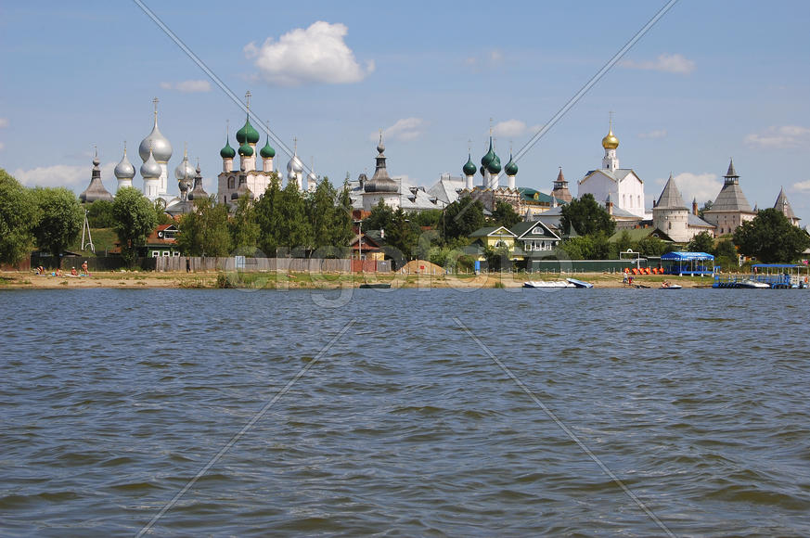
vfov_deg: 19.7
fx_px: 1551
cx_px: 405
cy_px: 269
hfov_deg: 29.3
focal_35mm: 69
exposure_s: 1/250
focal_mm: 46
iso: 200
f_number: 11
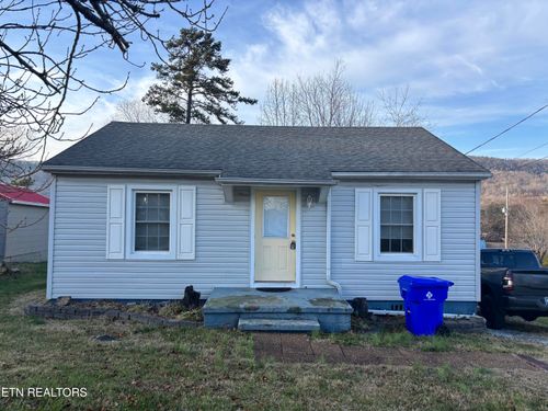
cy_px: 206
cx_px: 274
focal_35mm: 26
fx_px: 412
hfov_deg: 67.3
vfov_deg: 53.1
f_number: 1.6
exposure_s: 1/887
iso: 50
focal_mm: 5.96
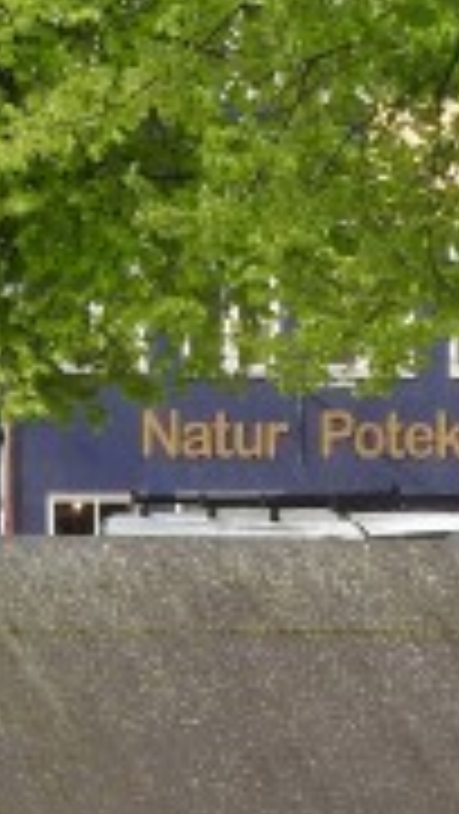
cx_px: 482
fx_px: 11992
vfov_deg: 3.9
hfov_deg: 2.2
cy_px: 1111
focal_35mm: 555
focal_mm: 20.6
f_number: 5
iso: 100
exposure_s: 1/160
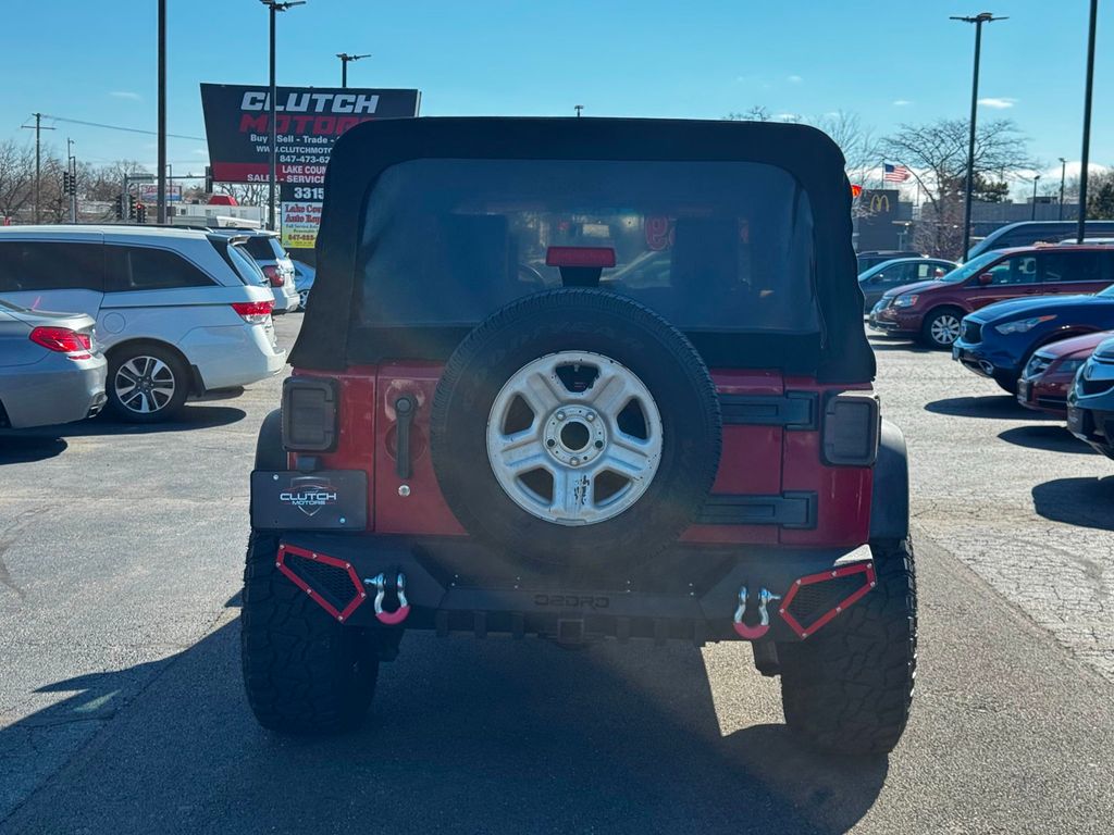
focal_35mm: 48
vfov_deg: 30.3
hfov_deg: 39.7
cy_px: 418
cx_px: 557
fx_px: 1545
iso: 64
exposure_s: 1/1818
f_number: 1.78
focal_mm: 6.76
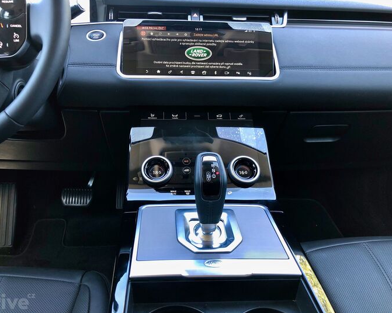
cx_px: 185
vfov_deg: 48.5
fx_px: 348
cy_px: 155
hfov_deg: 58.8
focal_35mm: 30
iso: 40
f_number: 1.8
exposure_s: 1/33
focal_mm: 4
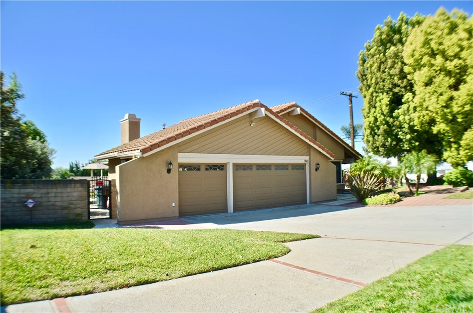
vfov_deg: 39.8
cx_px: 236
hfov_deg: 57.3
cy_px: 156
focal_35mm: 33
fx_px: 433
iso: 100
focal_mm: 22
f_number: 3.8
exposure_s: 1/800
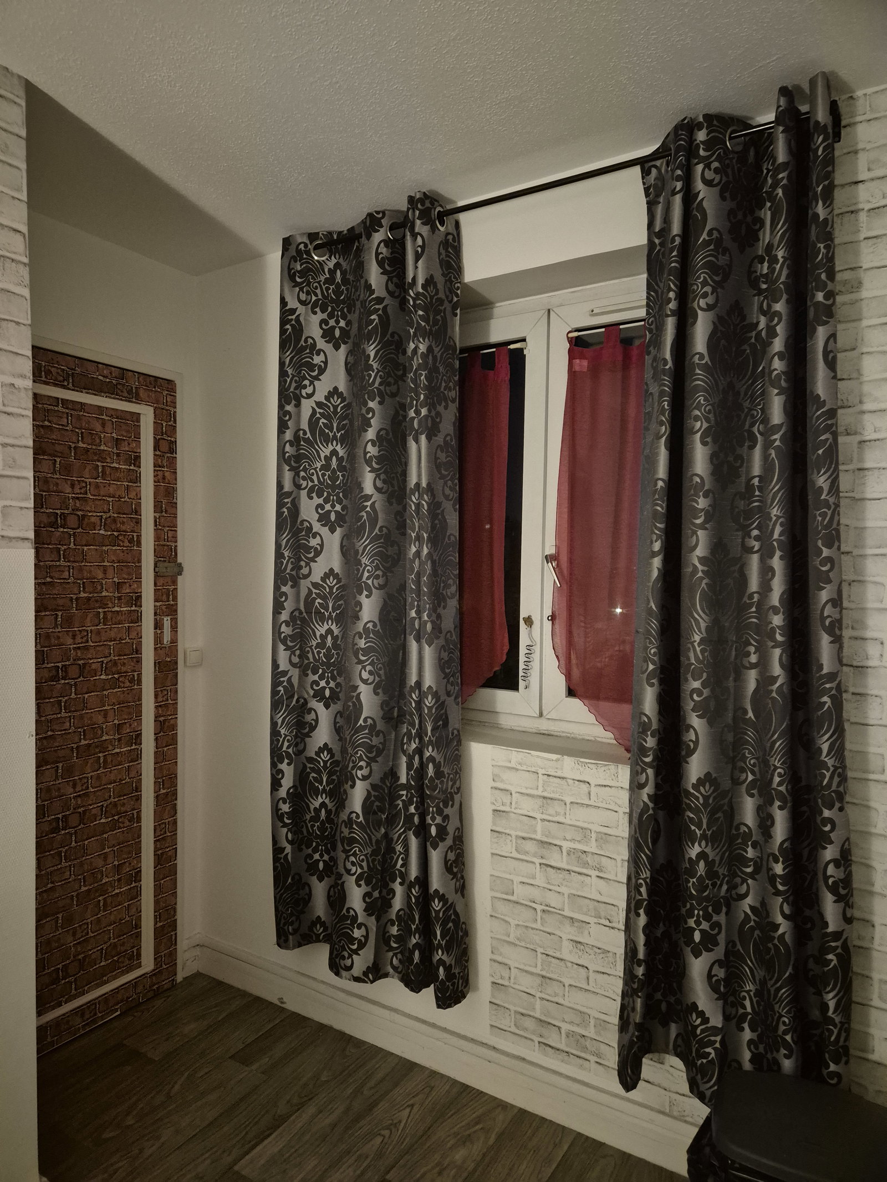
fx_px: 786
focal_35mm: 23
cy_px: 591
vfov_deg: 73.9
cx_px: 444
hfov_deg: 58.9
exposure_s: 1/25
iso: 1600
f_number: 1.8
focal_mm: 5.4
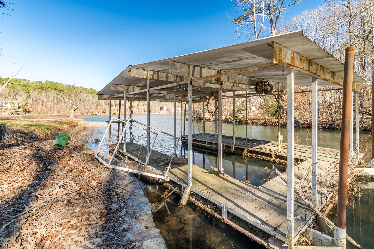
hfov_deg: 96.6
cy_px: 123
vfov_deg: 73.7
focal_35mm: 16
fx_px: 166
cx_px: 199
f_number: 10
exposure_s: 1/250
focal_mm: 10
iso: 100
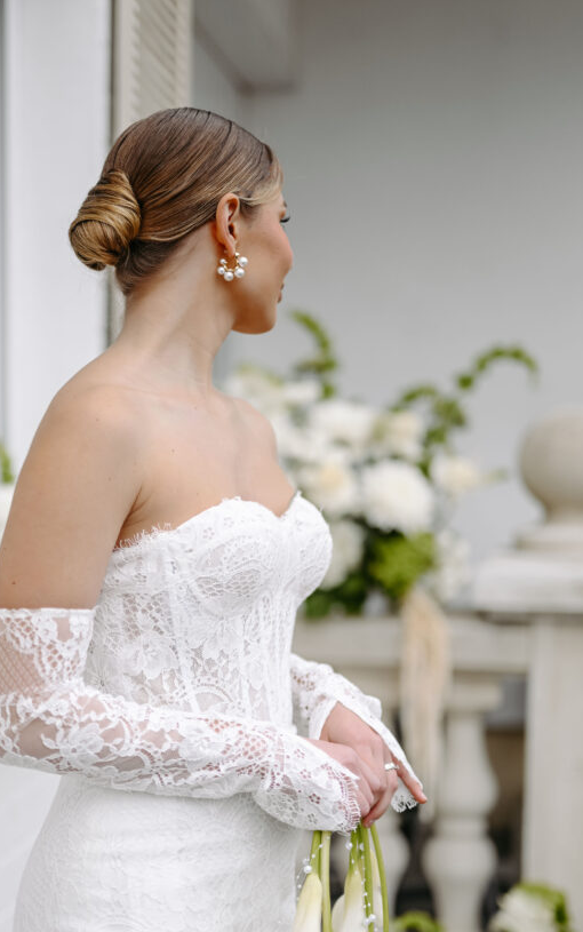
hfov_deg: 20.3
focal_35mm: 64
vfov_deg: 31.9
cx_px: 239
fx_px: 1626
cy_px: 575
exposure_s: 1/1000
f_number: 1.4
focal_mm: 50
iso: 125
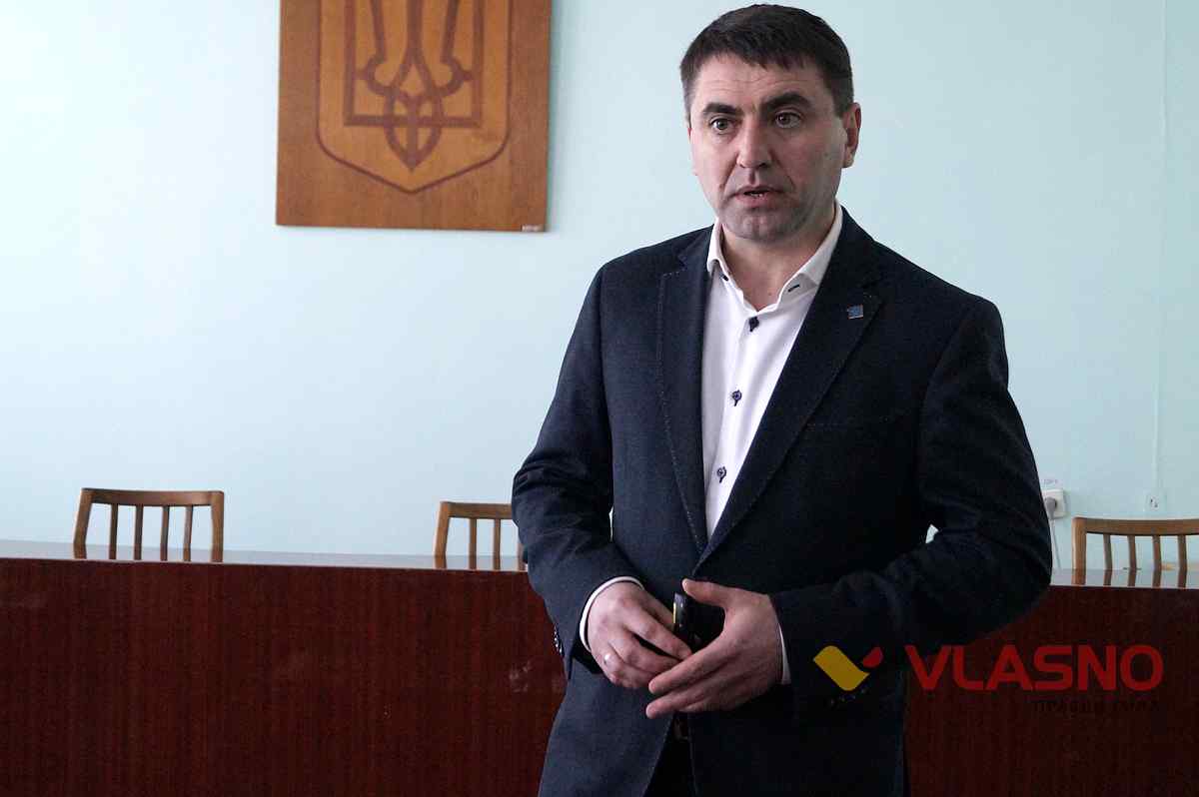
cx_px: 600
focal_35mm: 52
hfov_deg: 37.9
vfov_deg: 25.7
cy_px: 398
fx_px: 1747
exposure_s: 1/125
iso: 3200
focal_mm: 35
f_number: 5
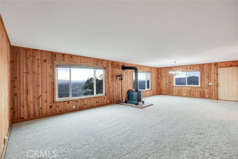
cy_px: 80
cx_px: 119
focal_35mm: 15
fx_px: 99
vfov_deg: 77.4
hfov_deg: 100.4
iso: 800
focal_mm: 10
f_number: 3.5
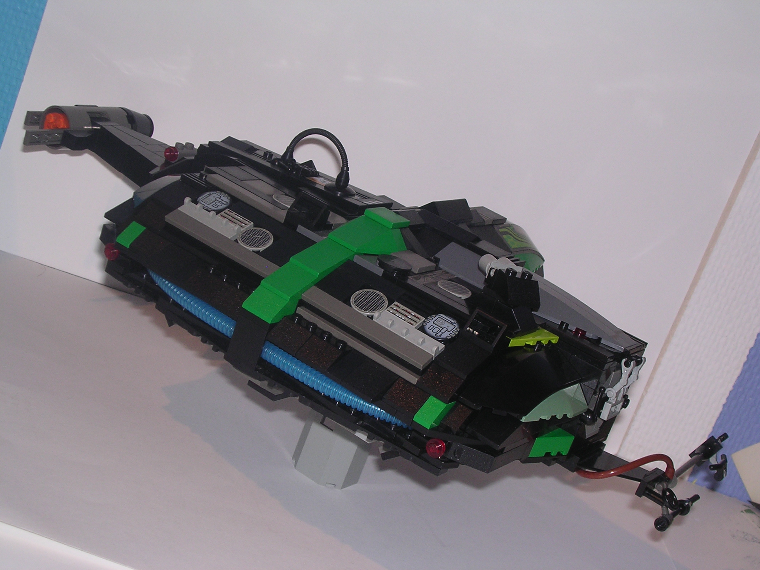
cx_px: 380
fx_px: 1383
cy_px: 285
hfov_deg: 30.7
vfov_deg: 23.3
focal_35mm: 63
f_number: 3.5
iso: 100
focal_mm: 9.6
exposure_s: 1/60.1
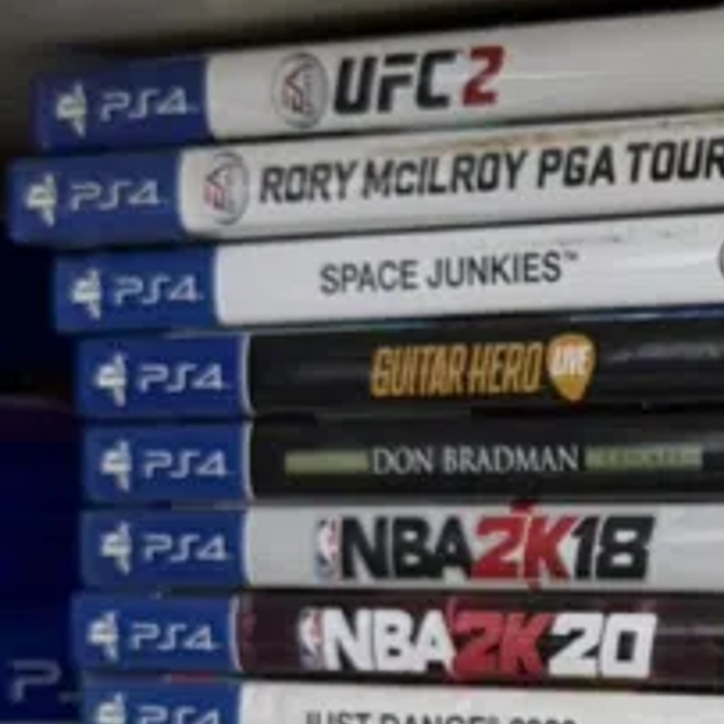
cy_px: 756
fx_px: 1585
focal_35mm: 67
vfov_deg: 24.3
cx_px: 999
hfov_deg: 22.4
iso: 250
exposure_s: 1/60
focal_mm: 6.76
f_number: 1.78
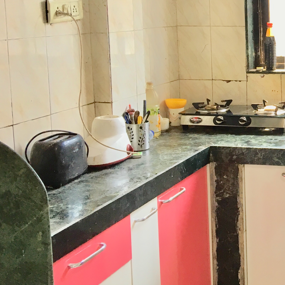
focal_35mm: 64
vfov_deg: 26.6
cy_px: 76
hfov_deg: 24.3
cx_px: 345
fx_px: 596
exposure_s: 1/33
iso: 80
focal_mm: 4.15
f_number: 2.2
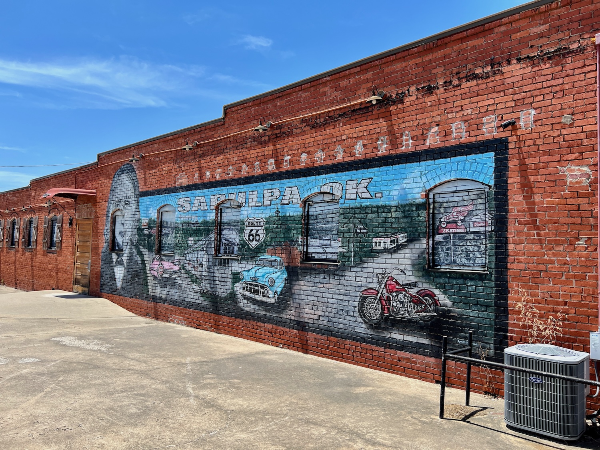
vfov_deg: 53.1
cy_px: 225
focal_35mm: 26
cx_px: 300
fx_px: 451
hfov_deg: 67.3
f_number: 1.5
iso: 50
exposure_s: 1/3165
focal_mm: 5.7
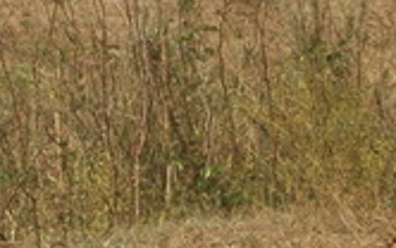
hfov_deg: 6.5
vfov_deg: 4.1
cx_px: -296
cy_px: -367
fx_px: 3391
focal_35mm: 314
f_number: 5.6
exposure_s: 1/320
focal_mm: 38
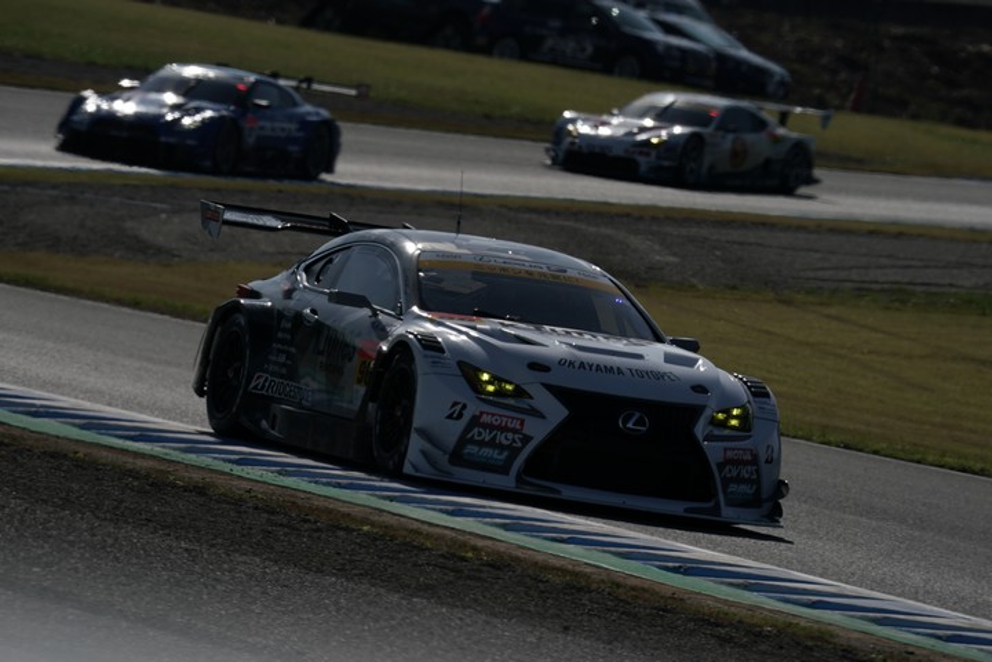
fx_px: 13777
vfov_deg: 2.7
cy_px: 331
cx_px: 496
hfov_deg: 4.1
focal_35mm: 500
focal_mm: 500
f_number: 11
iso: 200
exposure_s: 1/1600
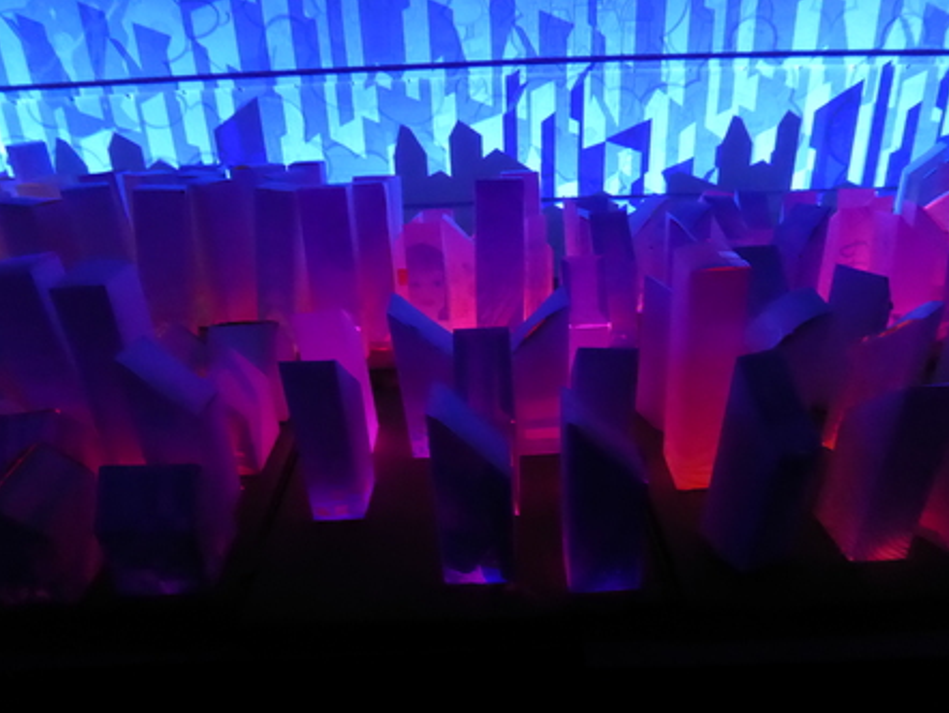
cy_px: 347
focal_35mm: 26
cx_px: 477
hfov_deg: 67.3
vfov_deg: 53.1
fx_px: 713
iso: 1600
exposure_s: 1/20
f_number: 3.3
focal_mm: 4.3
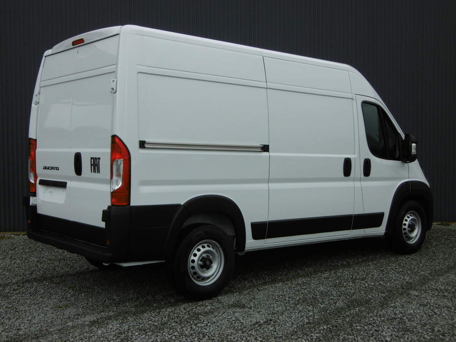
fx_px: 566
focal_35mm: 43
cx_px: 228
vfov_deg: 33.6
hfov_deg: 43.9
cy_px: 171
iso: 100
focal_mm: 7.7
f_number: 3.8
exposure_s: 1/1000
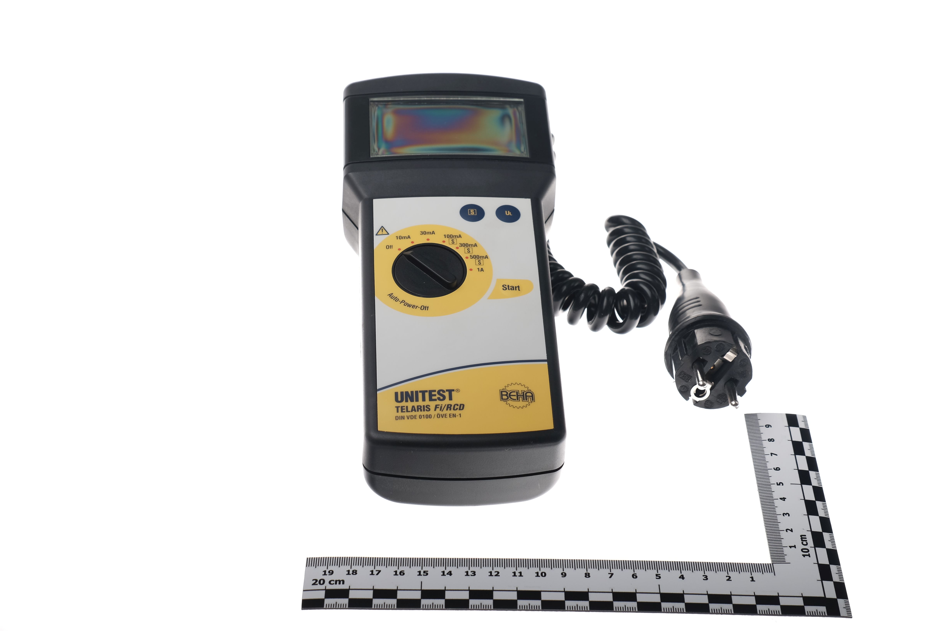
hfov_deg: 30.5
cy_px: 316
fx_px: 1736
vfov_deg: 20.6
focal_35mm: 66
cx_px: 474
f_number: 8
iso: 100
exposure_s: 1/180
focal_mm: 43.9
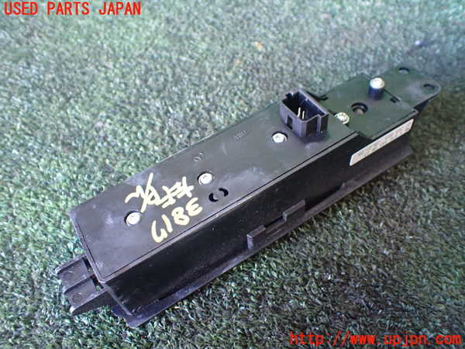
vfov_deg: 46.8
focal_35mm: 30
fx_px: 403
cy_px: 174
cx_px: 232
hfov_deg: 60.0
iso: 800
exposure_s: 1/30
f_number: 2.3
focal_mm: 5.4
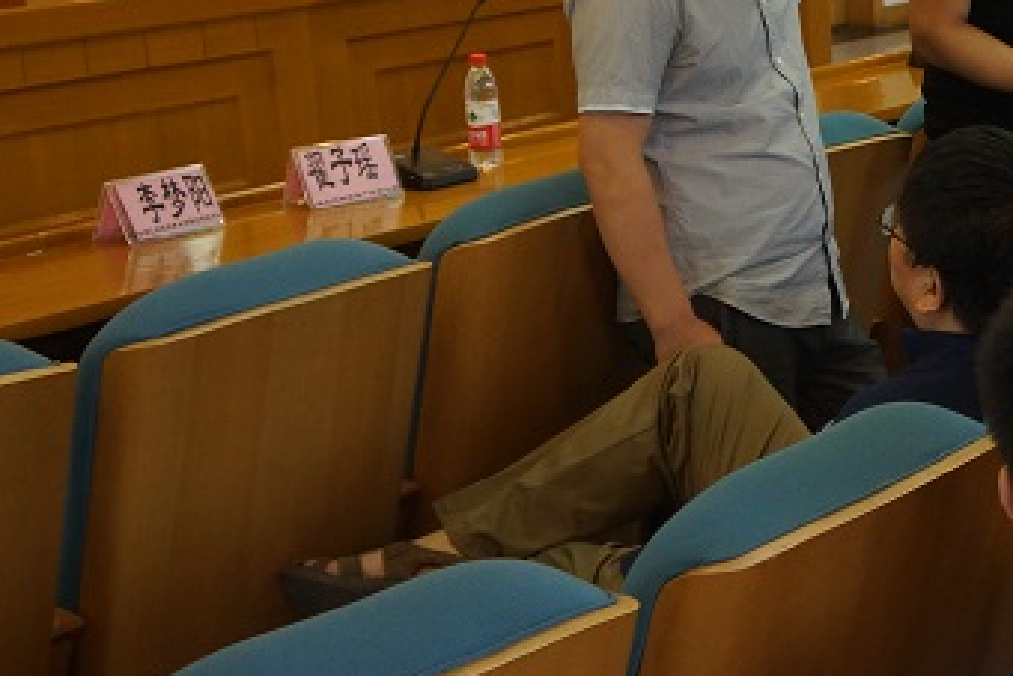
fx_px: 2252
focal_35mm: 80
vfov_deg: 17.1
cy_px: 287
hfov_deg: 23.5
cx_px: 1171
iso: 800
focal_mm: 23
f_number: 4
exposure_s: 1/60
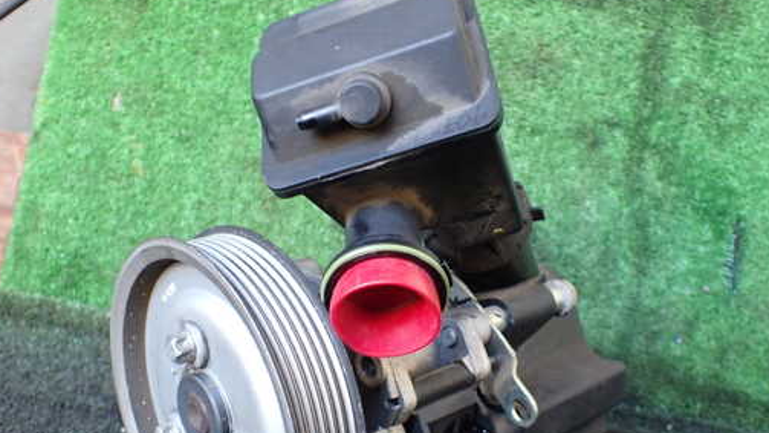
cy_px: 272
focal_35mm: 39
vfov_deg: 30.3
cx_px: 385
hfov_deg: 51.6
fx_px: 795
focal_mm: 5.4
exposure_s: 1/100
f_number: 2.3
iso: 800
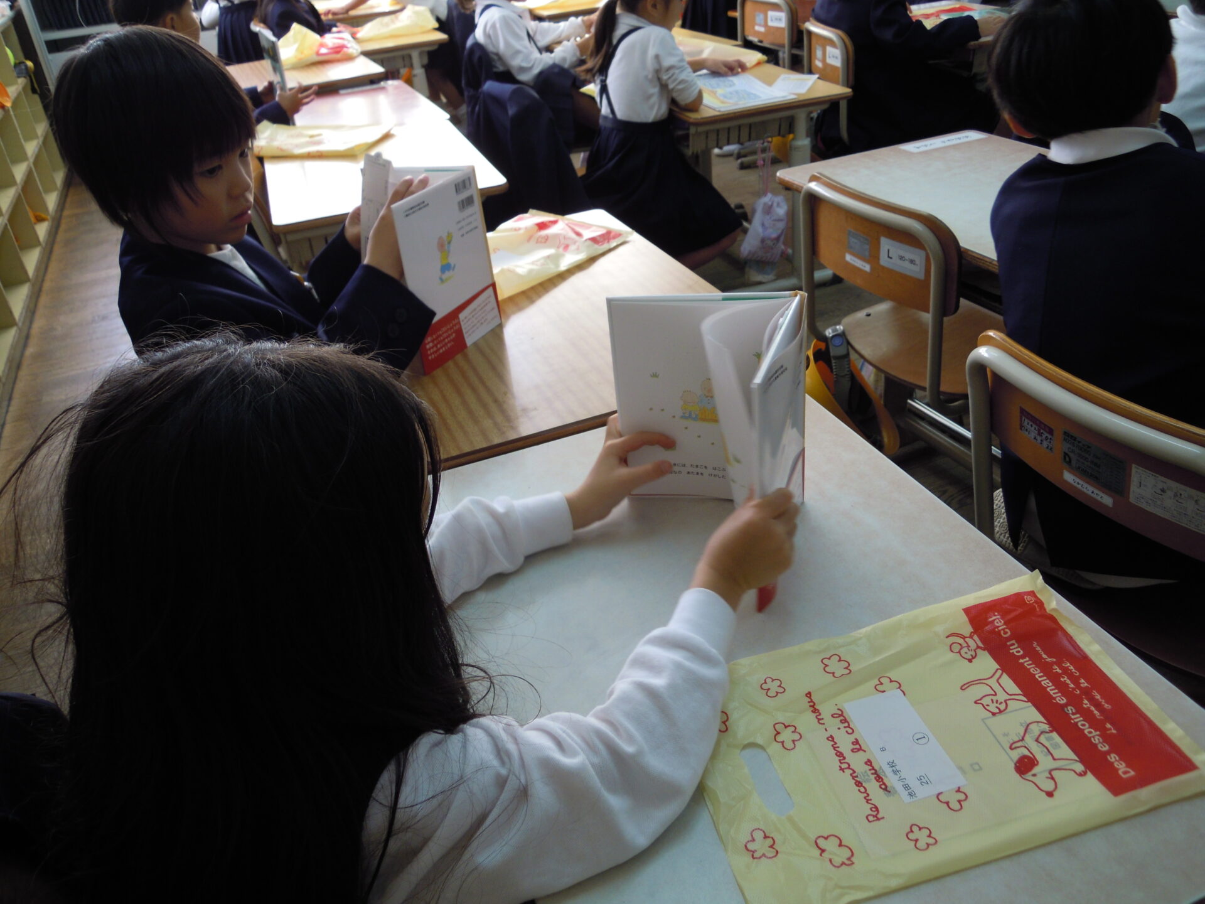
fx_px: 975
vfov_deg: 49.7
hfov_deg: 63.4
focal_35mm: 28
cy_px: 452
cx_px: 602
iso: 100
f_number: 2.7
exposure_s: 1/50
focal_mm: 5
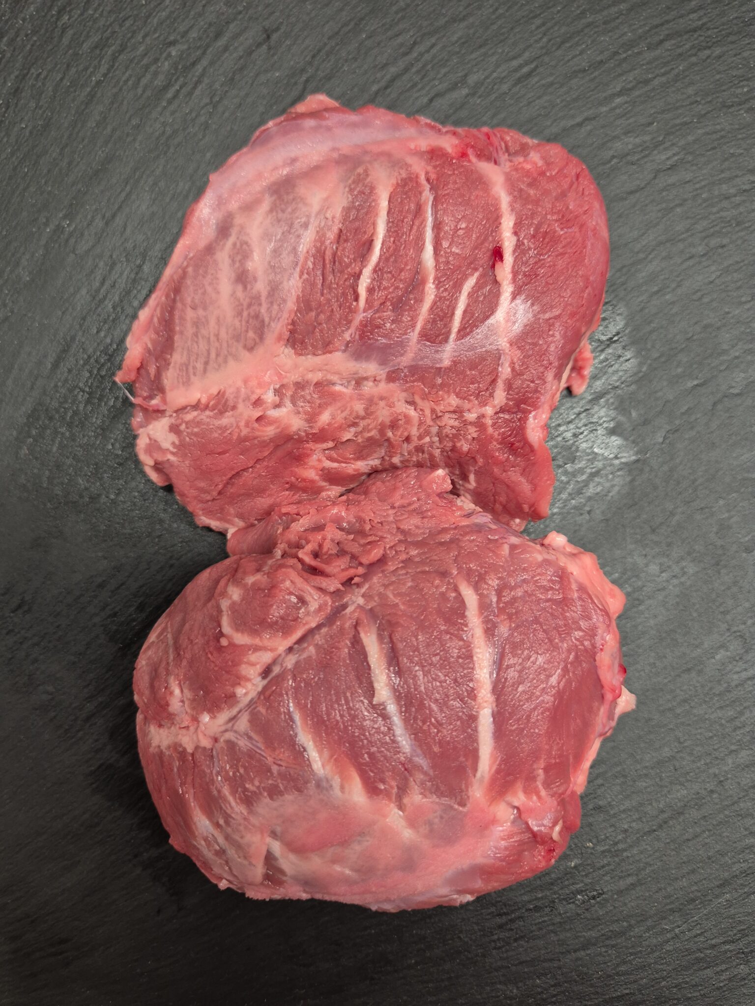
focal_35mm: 23
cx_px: 378
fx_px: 669
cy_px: 503
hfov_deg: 58.9
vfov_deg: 73.9
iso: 200
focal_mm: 5.4
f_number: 1.8
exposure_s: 1/100
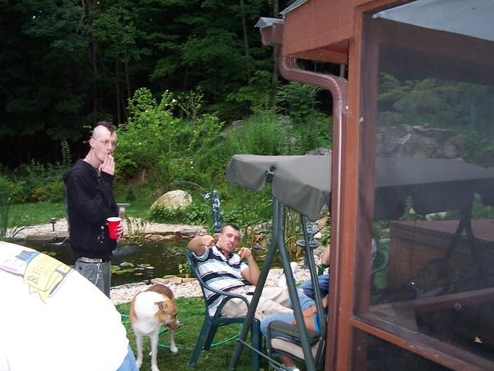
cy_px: 184
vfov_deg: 37.7
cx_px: 244
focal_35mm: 38
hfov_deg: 49.0
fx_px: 542
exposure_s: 1/60
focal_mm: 5.6
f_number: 2.8
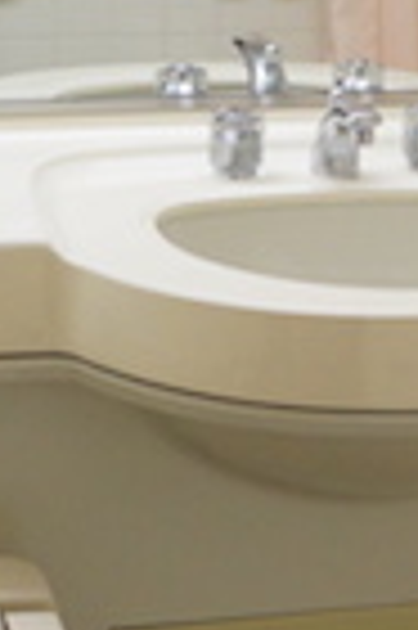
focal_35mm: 116
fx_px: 2025
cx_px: 227
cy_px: 441
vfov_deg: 17.6
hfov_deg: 11.8
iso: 1250
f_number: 4
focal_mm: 18
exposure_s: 1/60
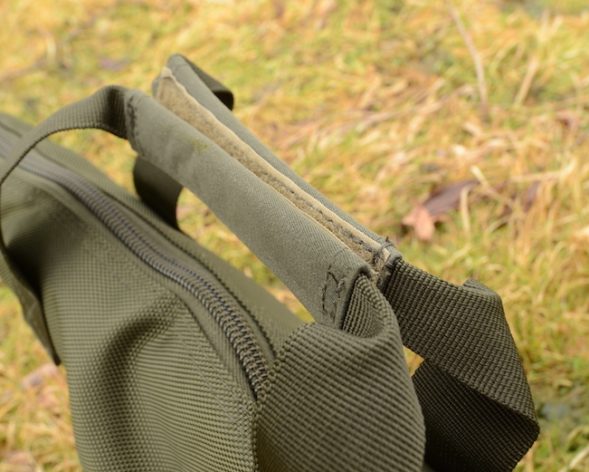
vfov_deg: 39.2
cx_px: 257
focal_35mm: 38
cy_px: 235
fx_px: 663
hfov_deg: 47.8
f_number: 9
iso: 200
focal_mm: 22
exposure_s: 1/60
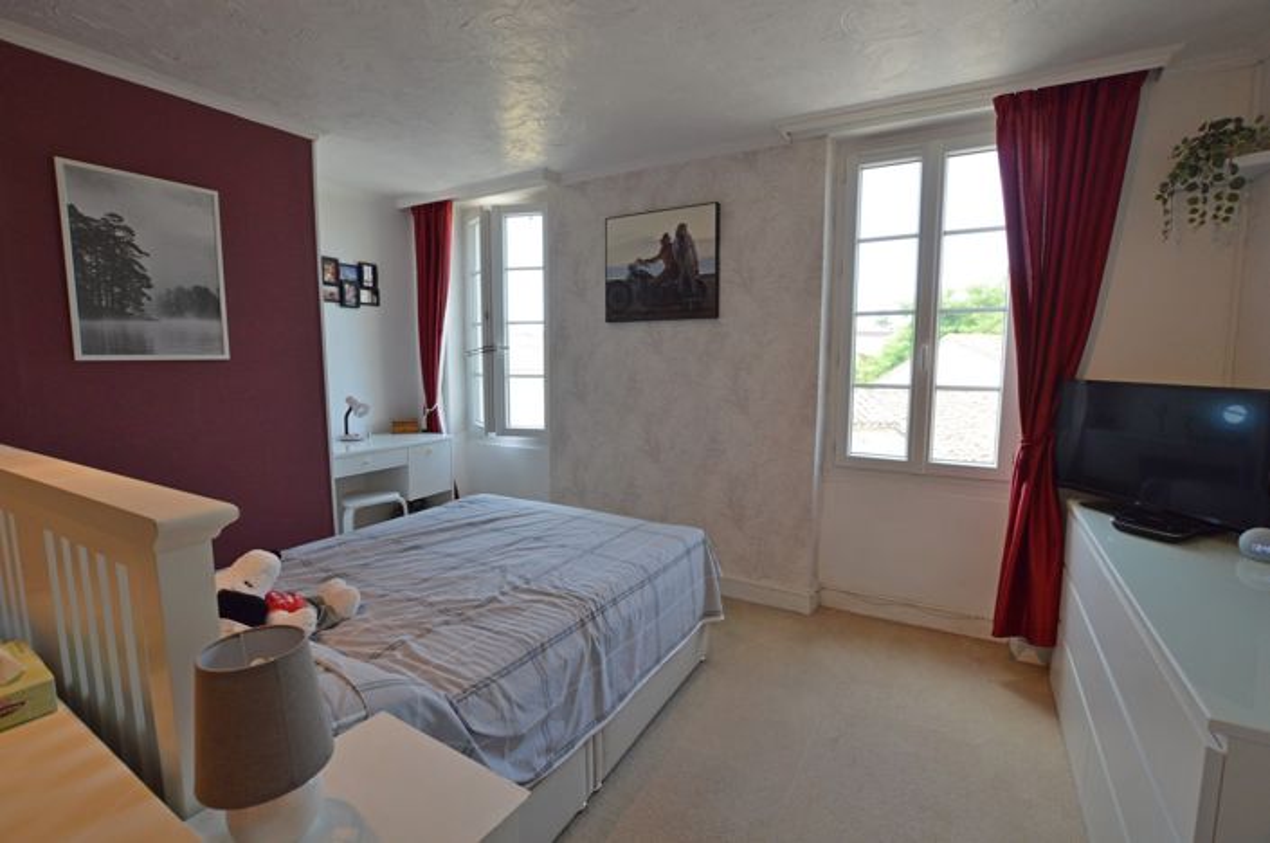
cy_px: 422
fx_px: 528
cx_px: 635
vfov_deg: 77.2
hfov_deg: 100.5
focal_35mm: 15
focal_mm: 10
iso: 400
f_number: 5
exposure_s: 1/100
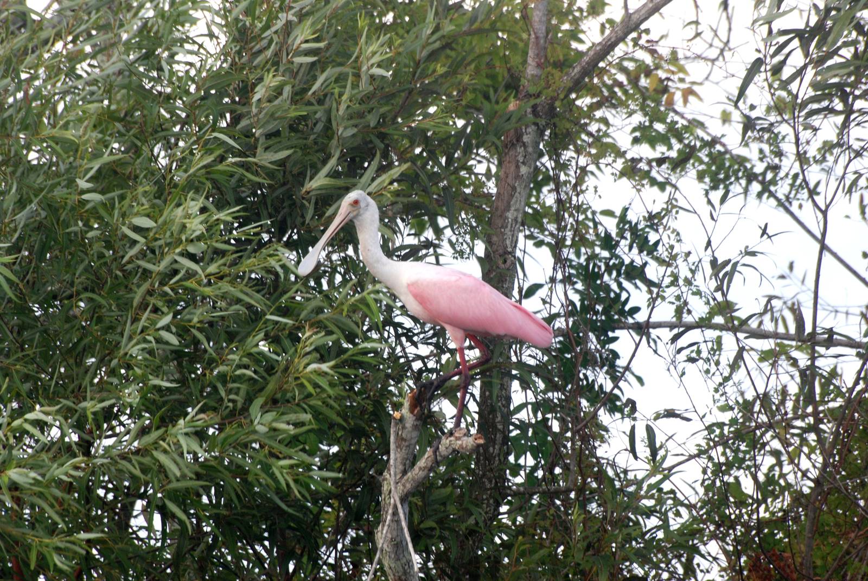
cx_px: 434
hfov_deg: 4.6
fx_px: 10863
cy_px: 290
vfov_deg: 3.1
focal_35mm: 450
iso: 400
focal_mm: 300
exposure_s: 1/160
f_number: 10
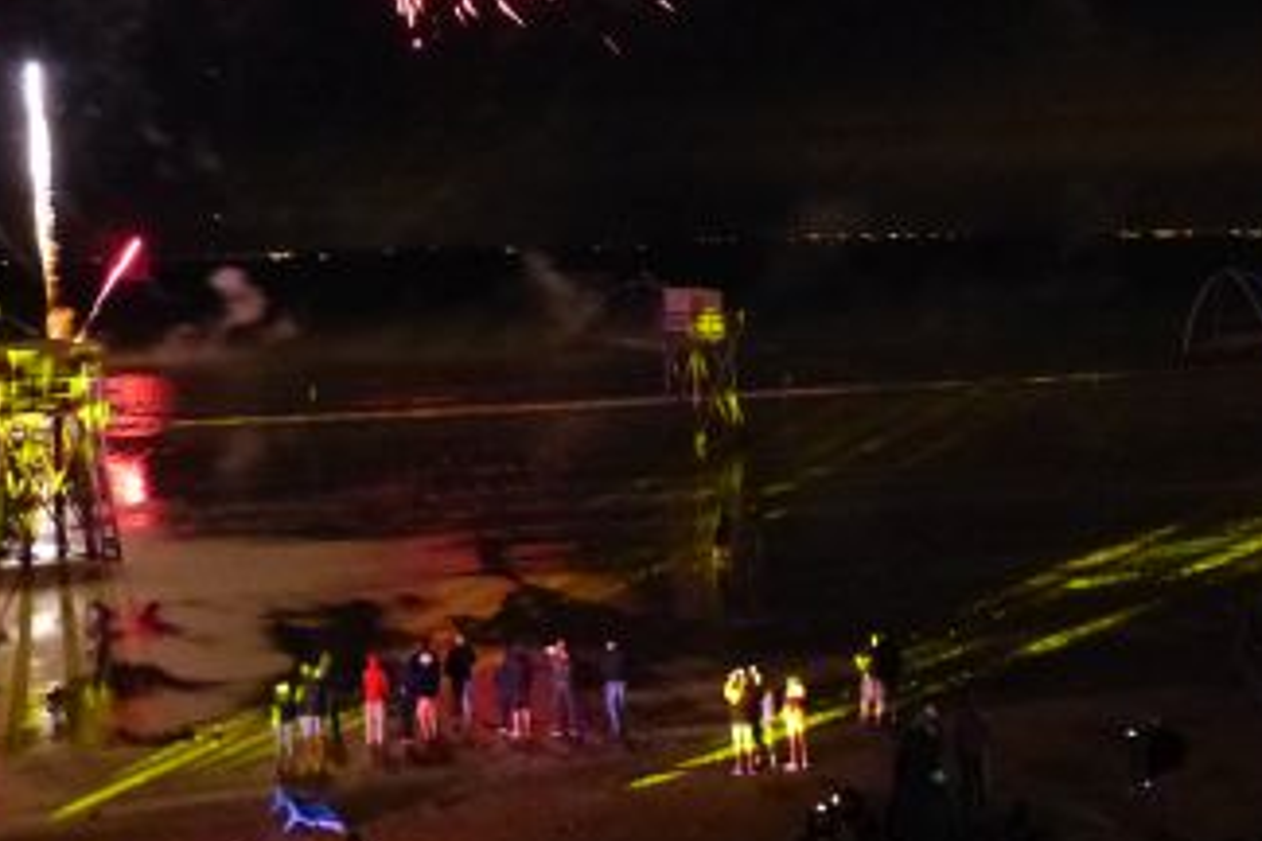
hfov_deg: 37.5
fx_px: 1858
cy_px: 165
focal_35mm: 53
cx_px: 545
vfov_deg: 25.1
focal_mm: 5.9
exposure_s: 1/4
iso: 1600
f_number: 2.8
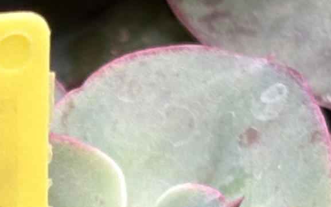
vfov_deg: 3.4
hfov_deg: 5.4
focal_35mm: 385
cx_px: -78
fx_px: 3474
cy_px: 366
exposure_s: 1/122
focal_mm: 5.96
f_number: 1.6
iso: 32
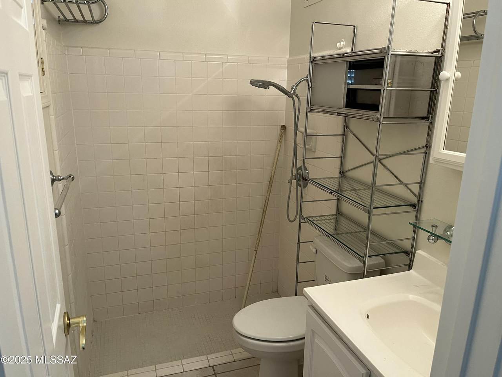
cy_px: 188
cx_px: 251
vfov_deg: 53.1
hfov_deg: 67.3
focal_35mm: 26
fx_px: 377
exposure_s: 1/60
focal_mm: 5.1
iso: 125
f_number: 1.6
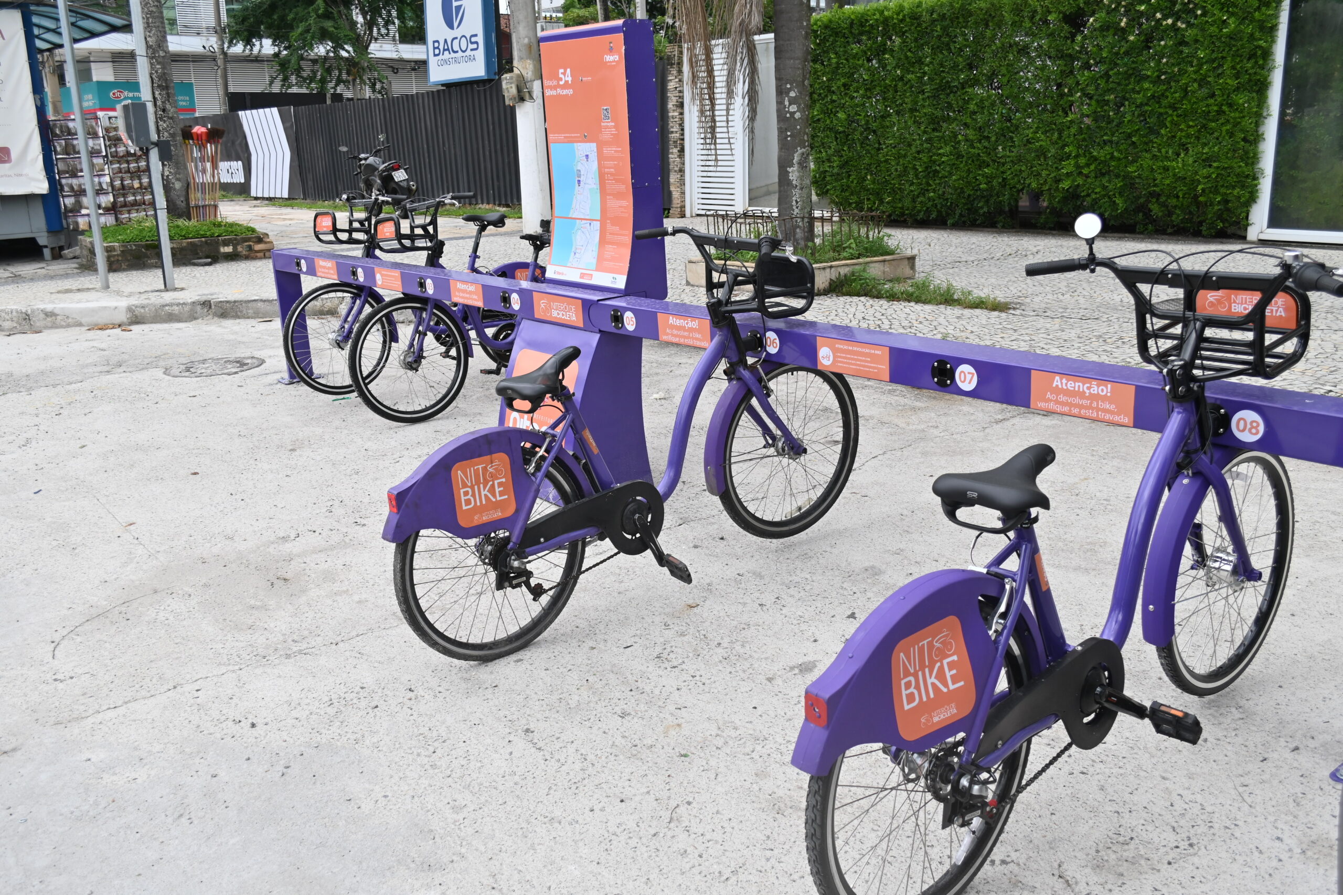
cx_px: 672
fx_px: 1119
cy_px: 448
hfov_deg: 61.9
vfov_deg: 43.6
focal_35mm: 30
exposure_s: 1/320
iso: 100
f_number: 5.6
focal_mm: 20
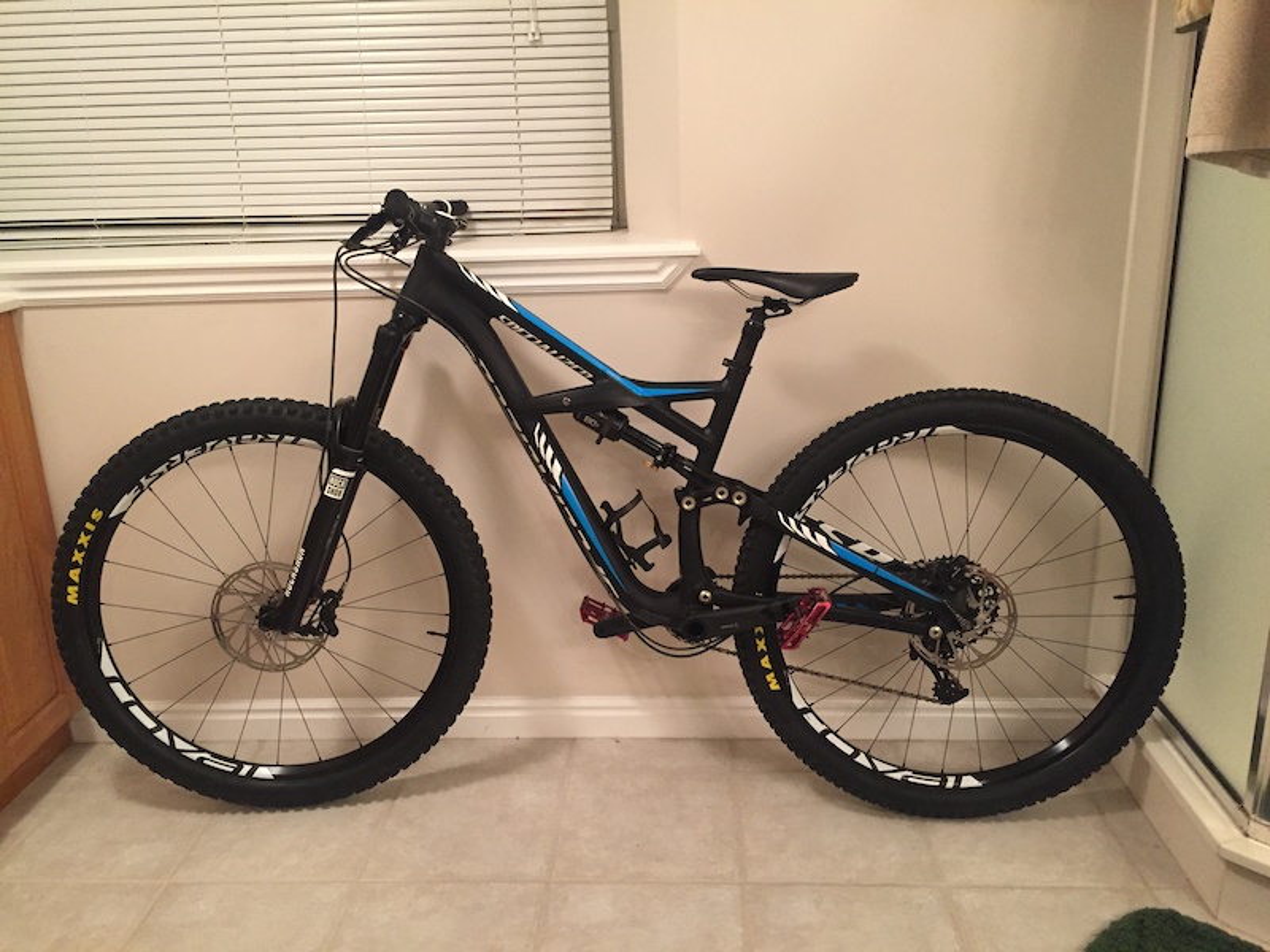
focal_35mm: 29
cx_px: 635
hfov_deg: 61.7
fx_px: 1064
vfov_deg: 48.2
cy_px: 476
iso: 200
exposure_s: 1/30
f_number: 2.2
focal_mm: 4.15
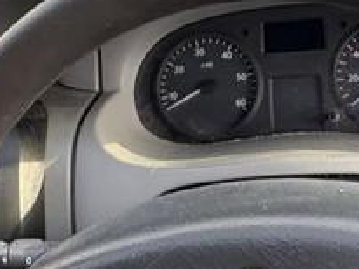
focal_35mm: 61
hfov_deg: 31.3
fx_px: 632
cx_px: 256
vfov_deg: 24.0
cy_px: 141
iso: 125
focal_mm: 2.22
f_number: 2.2
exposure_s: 1/99
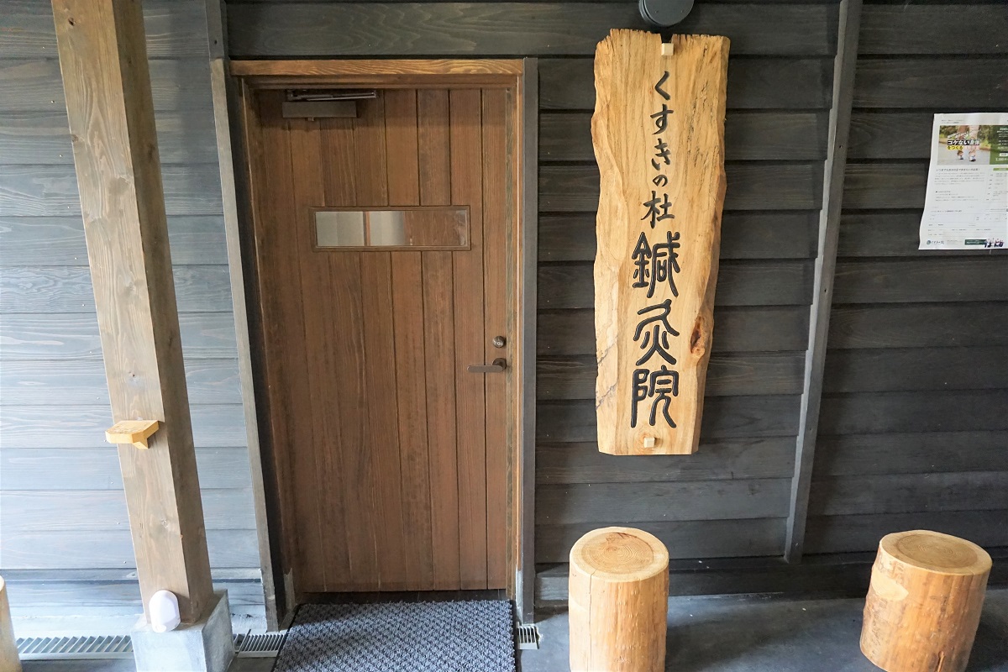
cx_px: 504
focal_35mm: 24
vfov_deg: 53.1
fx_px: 672
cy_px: 336
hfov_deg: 73.7
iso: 3200
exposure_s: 1/60
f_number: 3.5
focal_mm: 16
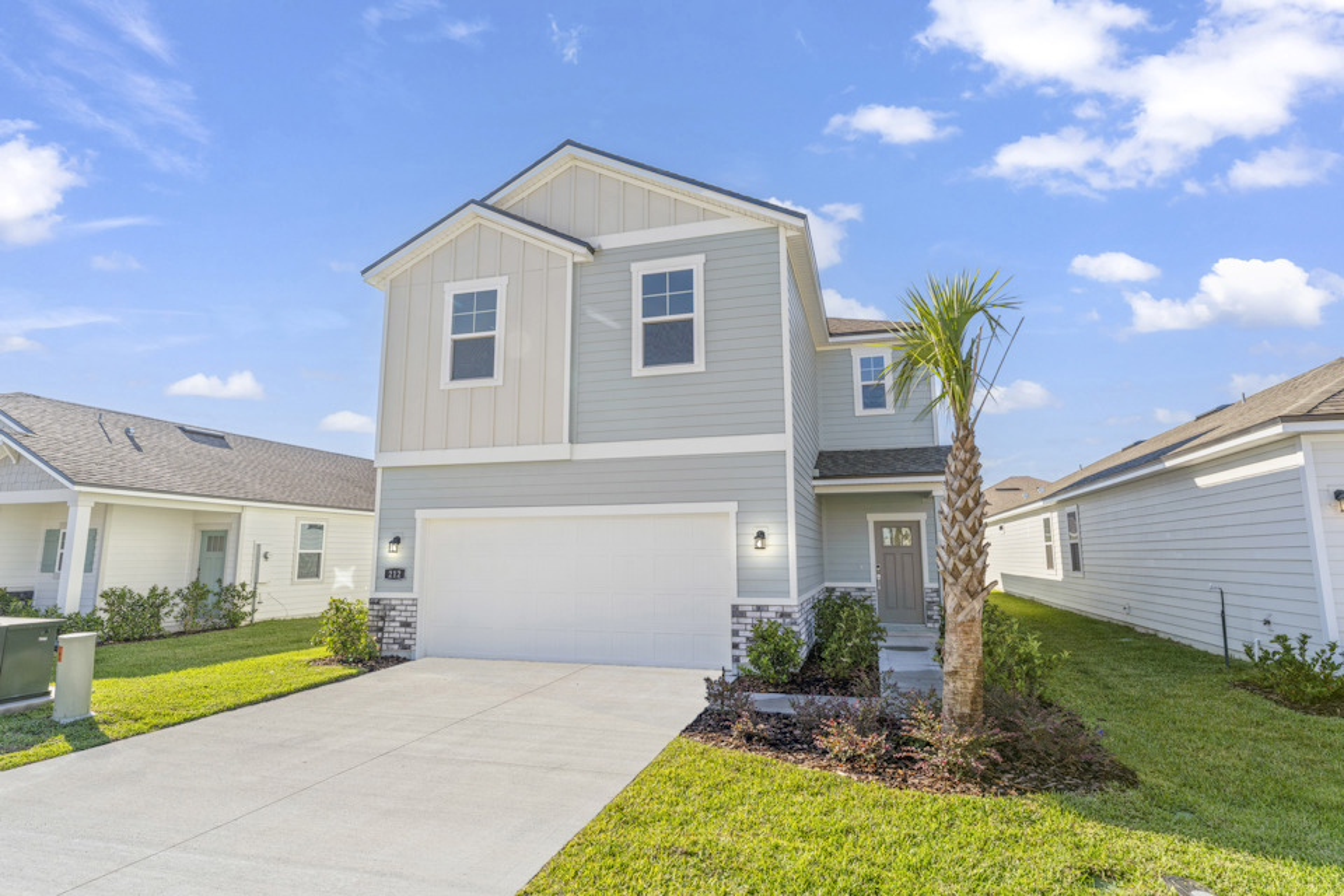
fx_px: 687
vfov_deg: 66.2
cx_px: 672
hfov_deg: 88.7
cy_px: 448
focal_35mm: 18
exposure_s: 1/500
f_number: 9
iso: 320
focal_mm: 18.4
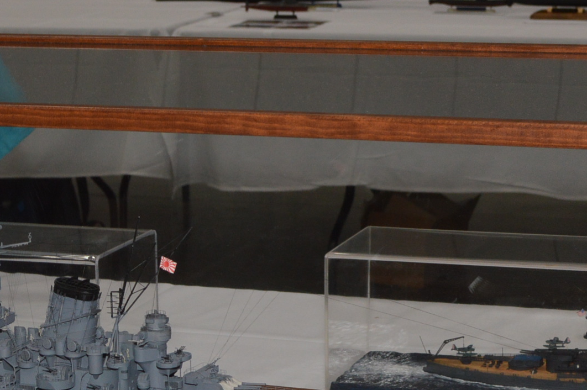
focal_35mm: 136
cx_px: 76
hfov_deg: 15.0
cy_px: 404
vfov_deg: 10.0
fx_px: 2215
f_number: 8
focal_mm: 32
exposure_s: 1/60
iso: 400
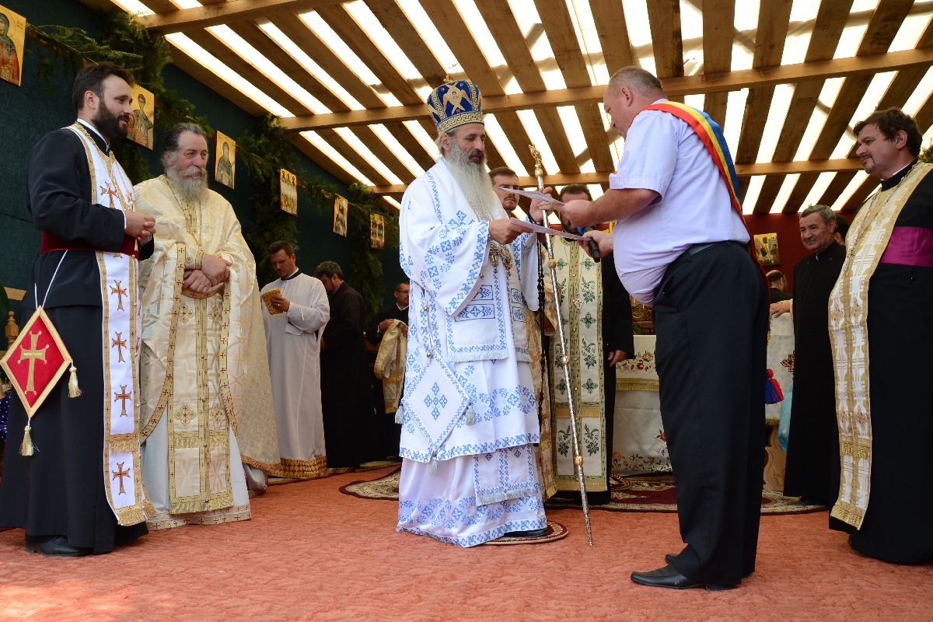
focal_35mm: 27
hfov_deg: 67.4
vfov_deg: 47.9
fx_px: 700
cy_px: 311
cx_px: 466
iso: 200
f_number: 8
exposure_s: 1/100
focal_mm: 18
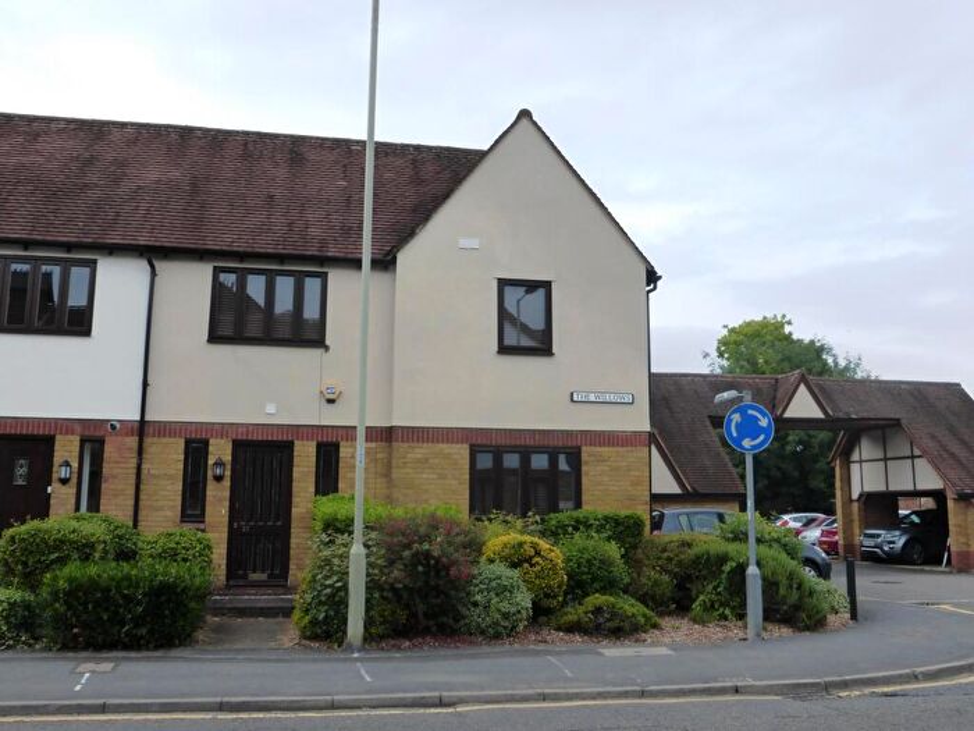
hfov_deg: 58.4
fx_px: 872
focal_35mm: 31
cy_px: 366
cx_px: 487
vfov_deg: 45.4
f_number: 4
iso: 160
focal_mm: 5.4
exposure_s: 1/400
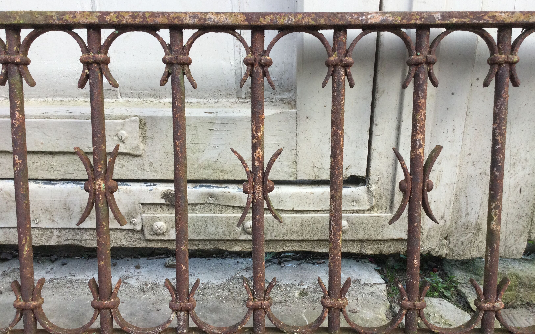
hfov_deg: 58.1
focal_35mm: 33
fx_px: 481
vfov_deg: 38.3
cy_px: 179
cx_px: 268
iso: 50
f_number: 2.4
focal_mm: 3.3
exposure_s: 1/100
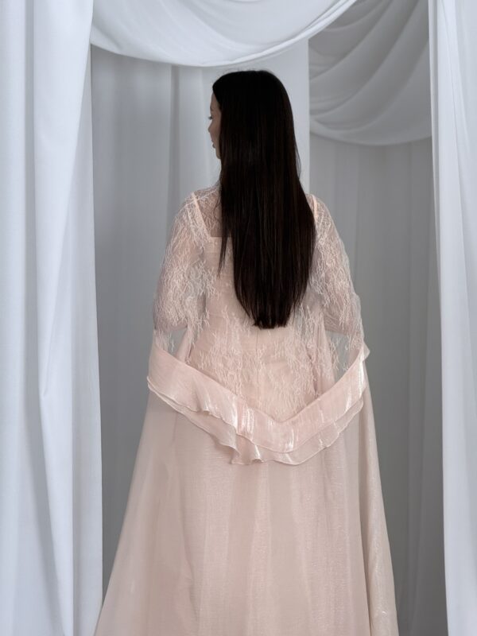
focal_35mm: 120
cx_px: 238
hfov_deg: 12.3
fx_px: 2205
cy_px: 318
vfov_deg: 16.4
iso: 80
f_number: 2.8
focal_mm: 15.66
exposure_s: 1/99
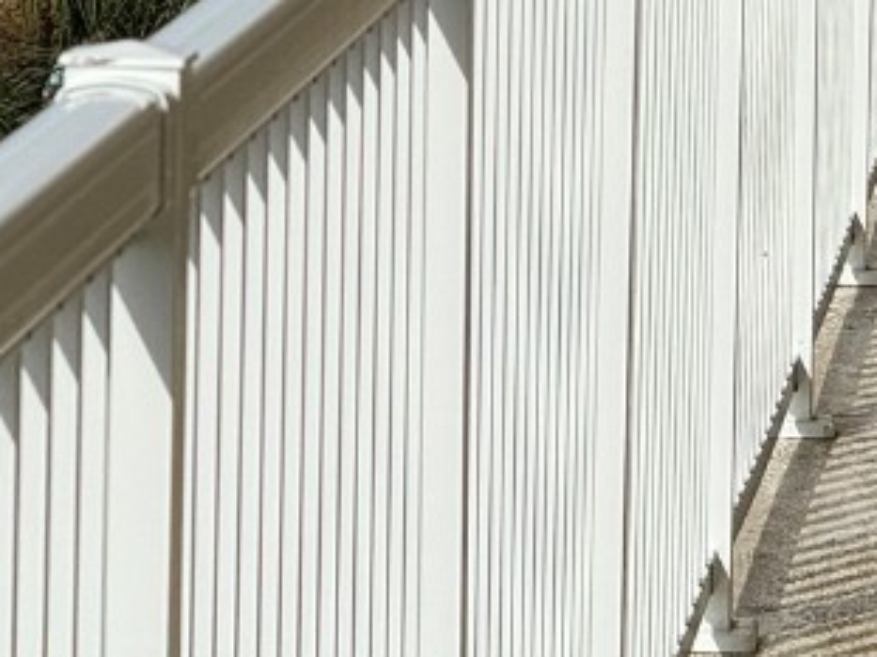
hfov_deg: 5.0
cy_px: -406
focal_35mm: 395
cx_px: 189
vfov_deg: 3.7
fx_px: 10004
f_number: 2.8
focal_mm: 15.66
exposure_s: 1/3195
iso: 50
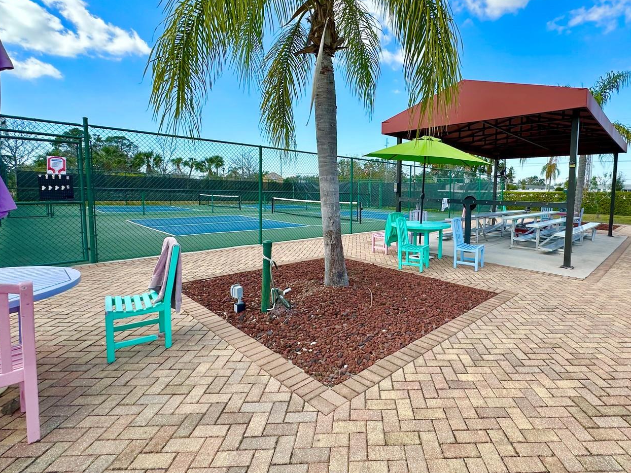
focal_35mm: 18
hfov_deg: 86.8
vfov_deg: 71.5
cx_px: 375
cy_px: 216
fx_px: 328
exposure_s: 1/888
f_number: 2.2
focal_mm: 2.22
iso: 40
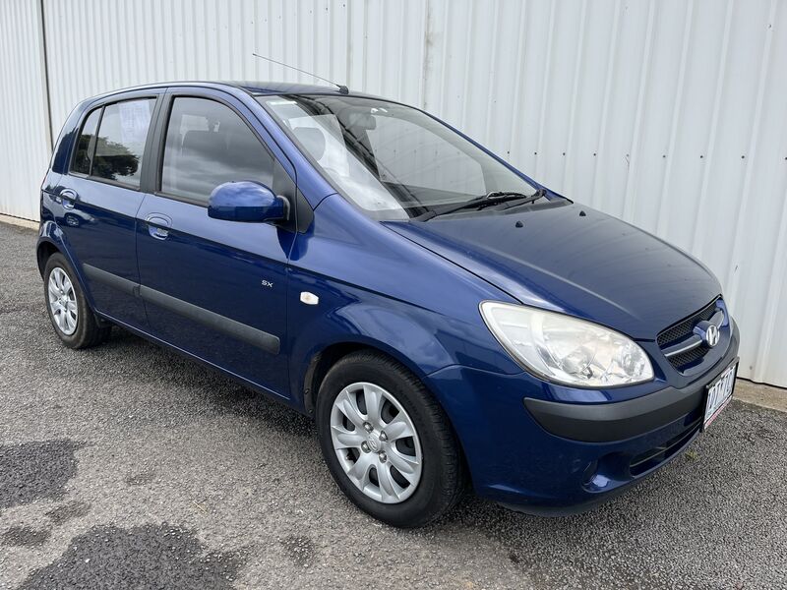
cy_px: 295
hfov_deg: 67.3
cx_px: 394
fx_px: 591
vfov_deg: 53.1
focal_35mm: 26
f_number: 1.6
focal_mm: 5.1
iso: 50
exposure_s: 1/1862
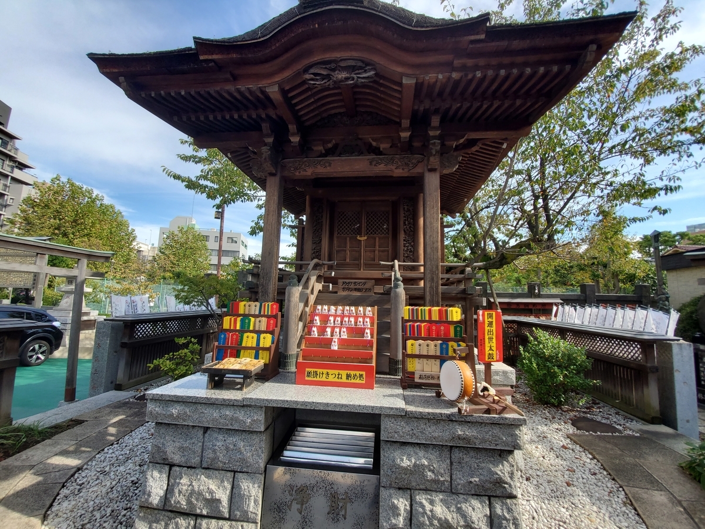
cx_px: 352
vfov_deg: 89.9
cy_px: 264
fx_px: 265
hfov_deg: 106.2
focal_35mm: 13
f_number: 2.2
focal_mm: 1.8
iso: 50
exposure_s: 1/531
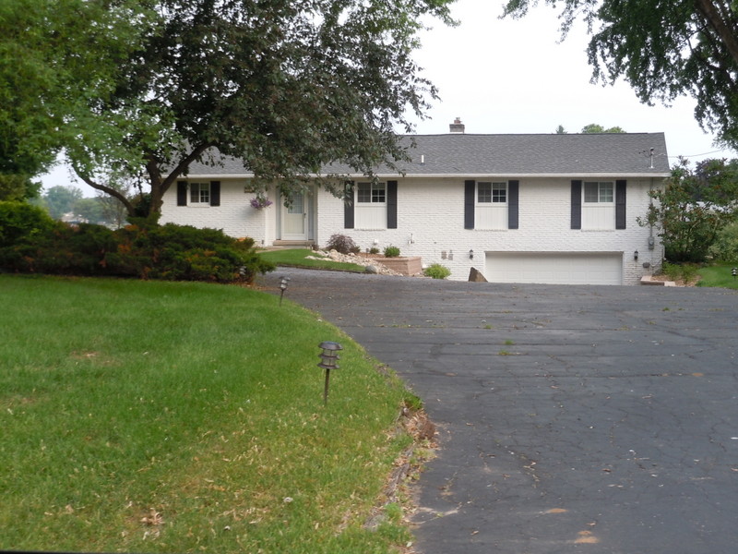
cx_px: 369
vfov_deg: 19.9
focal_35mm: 74
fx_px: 1578
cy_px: 277
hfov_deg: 26.3
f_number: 5.2
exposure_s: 1/100
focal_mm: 13.2
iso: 100
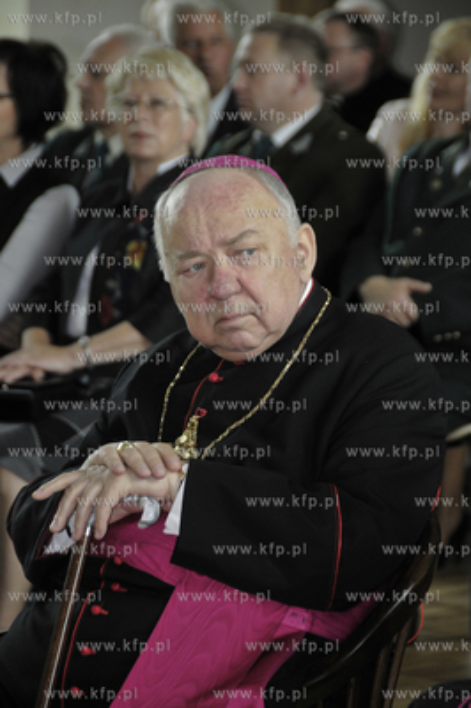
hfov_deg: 5.4
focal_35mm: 255
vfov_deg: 8.1
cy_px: 354
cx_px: 236
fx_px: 5013
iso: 400
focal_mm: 170
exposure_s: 1/60
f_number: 5.6
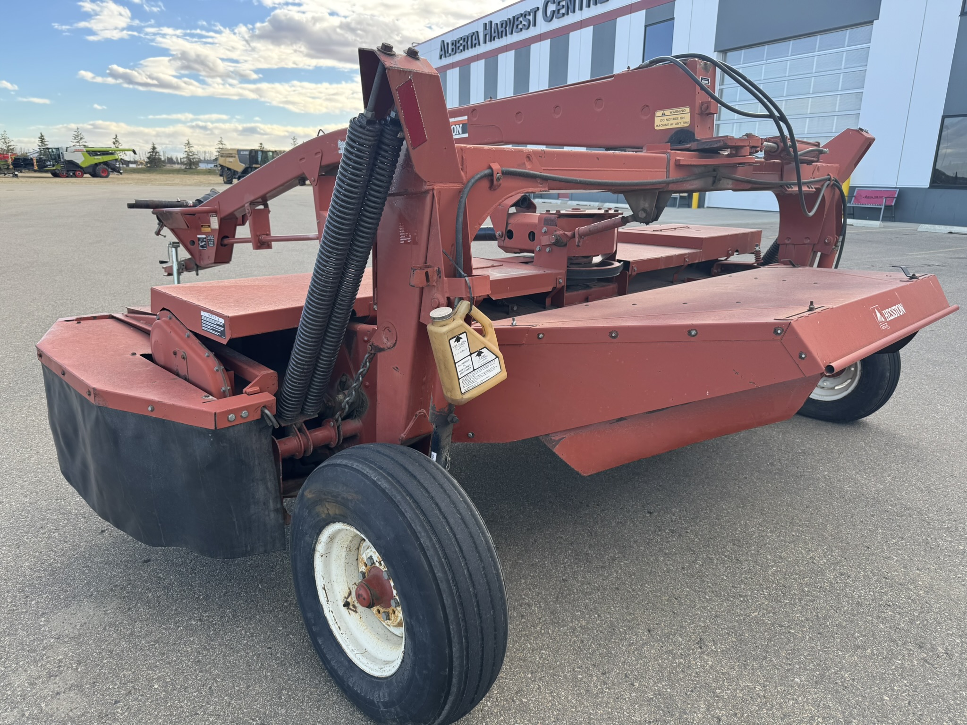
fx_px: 670
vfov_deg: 56.8
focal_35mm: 24
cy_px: 362
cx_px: 484
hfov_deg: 71.6
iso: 80
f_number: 1.78
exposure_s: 1/671
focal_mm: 6.76
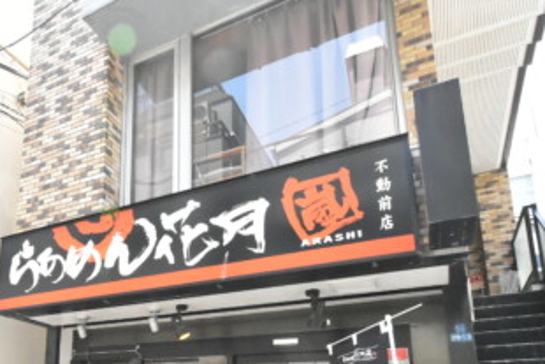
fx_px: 470
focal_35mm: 31
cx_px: 98
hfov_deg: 55.4
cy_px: 321
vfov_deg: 39.6
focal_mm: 10
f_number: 11
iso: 6400
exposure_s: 1/500
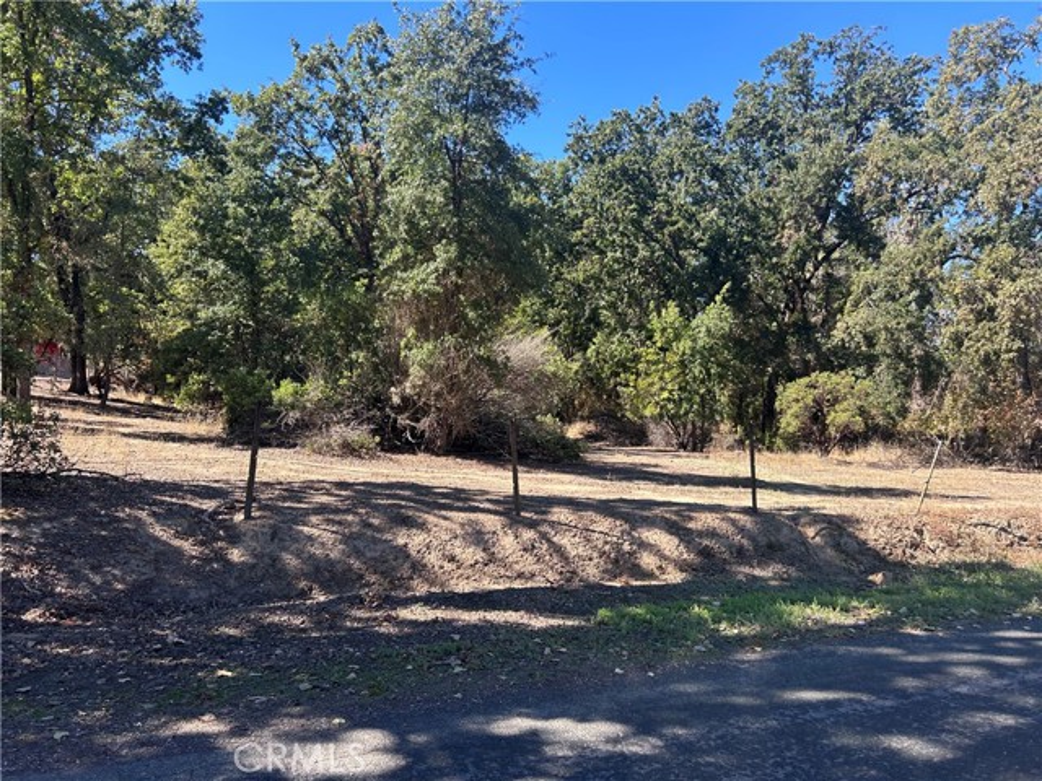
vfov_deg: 53.1
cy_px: 390
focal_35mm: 26
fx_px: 783
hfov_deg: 67.3
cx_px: 521
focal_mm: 5.7
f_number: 1.5
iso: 50
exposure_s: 1/894
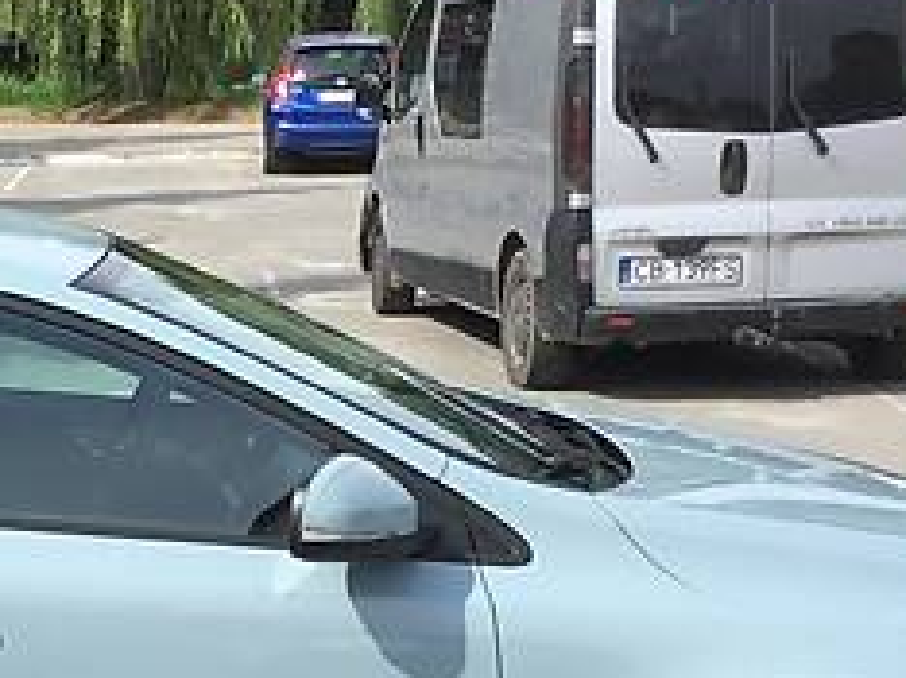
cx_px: -93
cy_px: 670
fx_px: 2771
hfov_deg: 17.9
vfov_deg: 13.7
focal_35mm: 106
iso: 25
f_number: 2.4
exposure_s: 1/936
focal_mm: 3.3
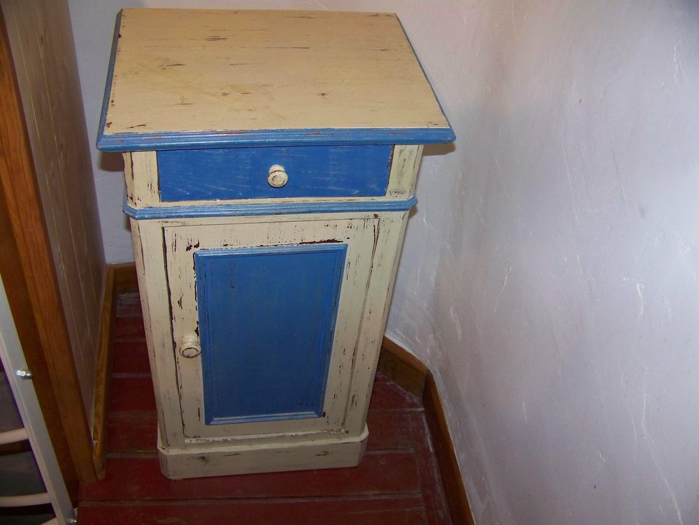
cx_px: 350
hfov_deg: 51.4
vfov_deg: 39.7
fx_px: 727
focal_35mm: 36
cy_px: 262
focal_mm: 5.85
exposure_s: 1/30
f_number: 2.8
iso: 200
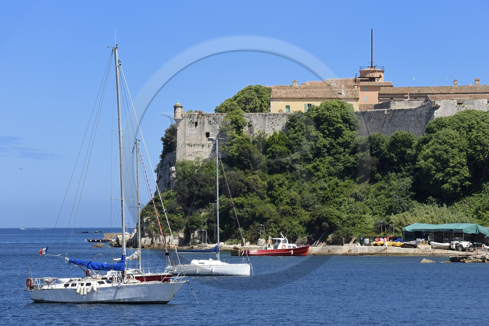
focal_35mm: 160
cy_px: 163
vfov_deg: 8.6
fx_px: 2173
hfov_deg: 12.8
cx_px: 244
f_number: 10
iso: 200
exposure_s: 1/500
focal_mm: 160
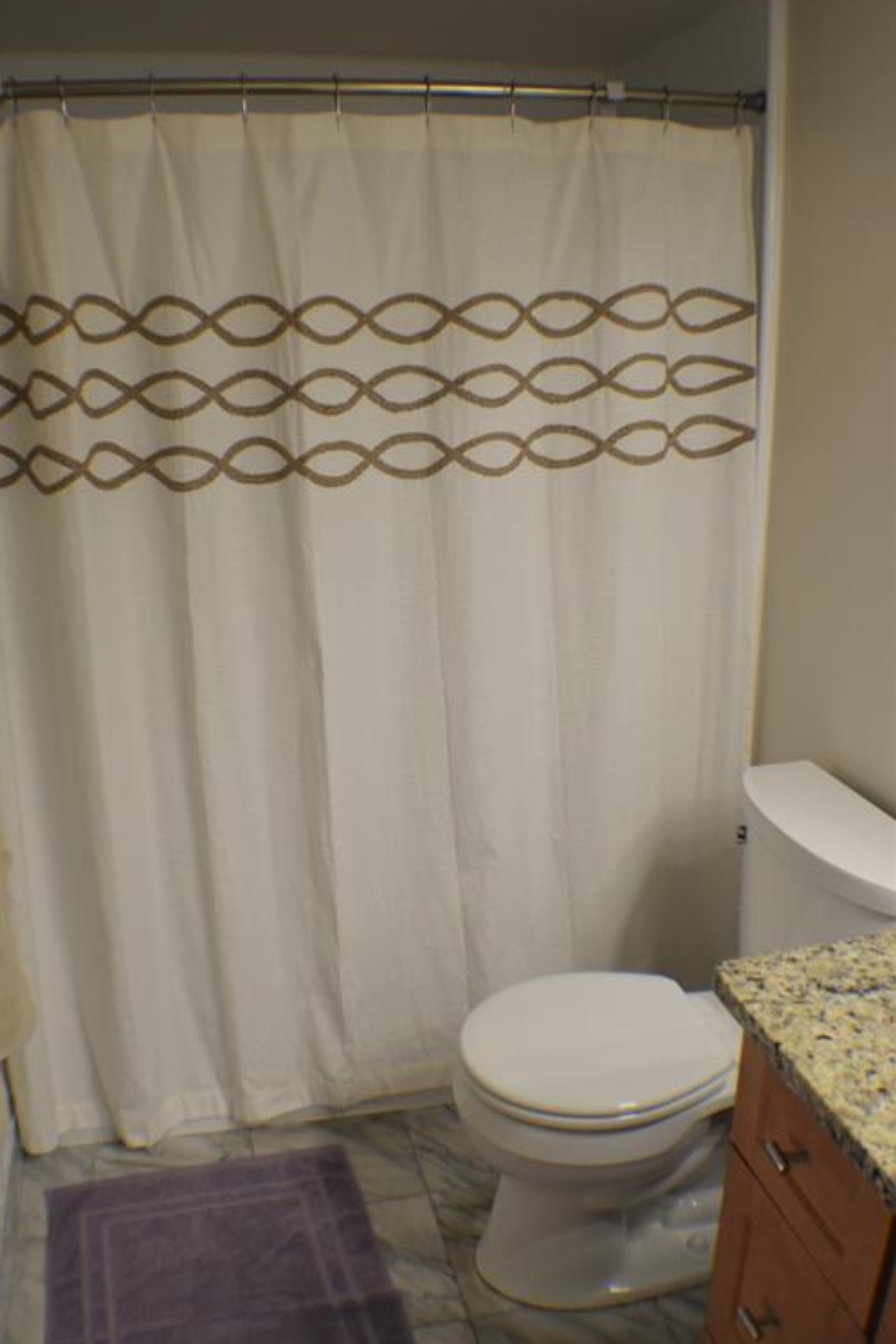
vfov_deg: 51.9
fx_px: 1381
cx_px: 440
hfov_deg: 36.0
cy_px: 667
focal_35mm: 37
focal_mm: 24
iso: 400
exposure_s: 1/100
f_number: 5
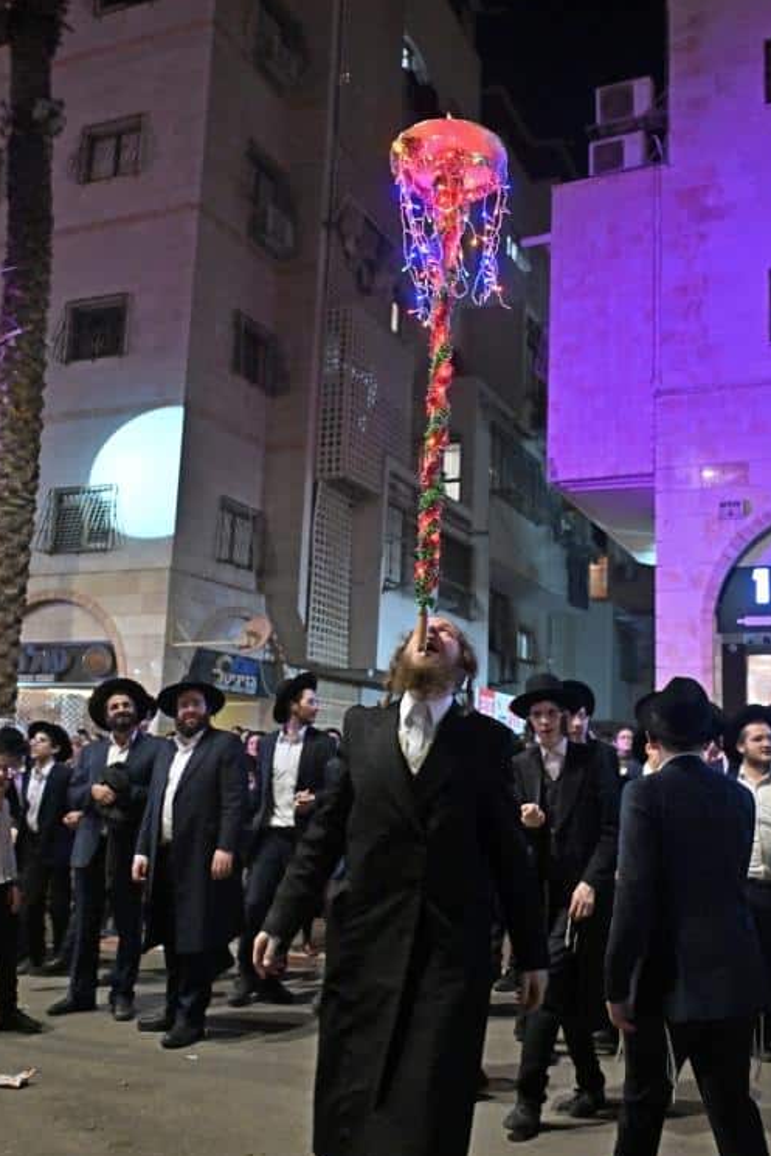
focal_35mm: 33
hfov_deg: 39.8
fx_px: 1060
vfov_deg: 57.2
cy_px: 607
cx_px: 472
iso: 2000
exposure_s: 1/125
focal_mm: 24
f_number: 4
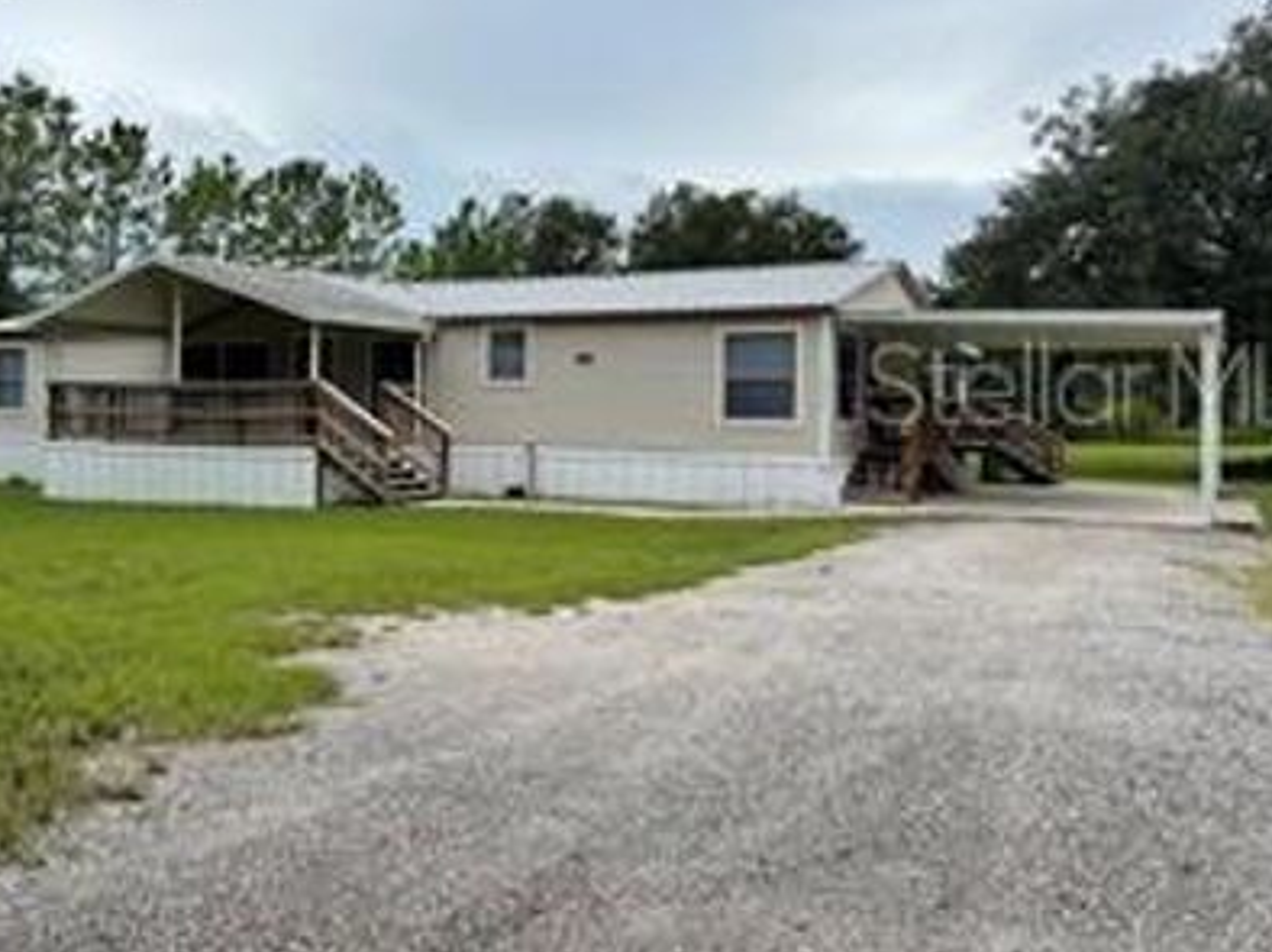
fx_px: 1212
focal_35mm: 33
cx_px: 571
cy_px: 379
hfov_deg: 55.3
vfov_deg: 42.7
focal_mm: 5.1
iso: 32
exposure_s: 1/3788
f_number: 1.6
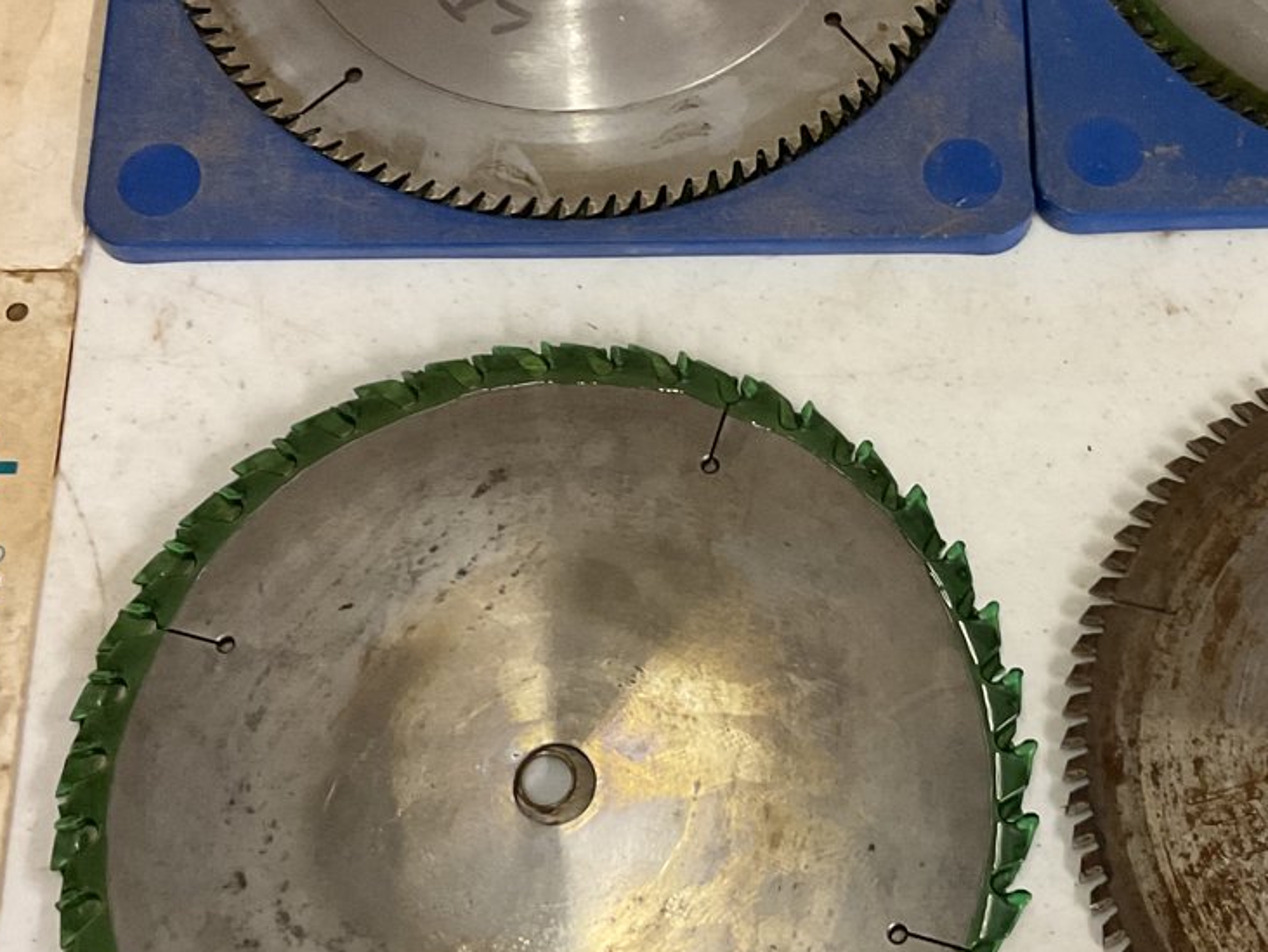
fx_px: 2199
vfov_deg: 24.4
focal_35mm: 60
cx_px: 873
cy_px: 372
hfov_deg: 31.8
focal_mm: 3
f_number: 1.8
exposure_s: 1/40
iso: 200
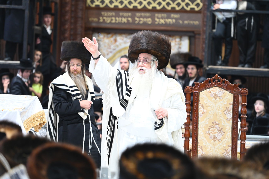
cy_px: 90
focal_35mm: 165
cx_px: 134
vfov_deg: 8.3
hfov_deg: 12.5
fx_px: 1233
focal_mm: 165
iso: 2000
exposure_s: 1/125
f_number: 4.5
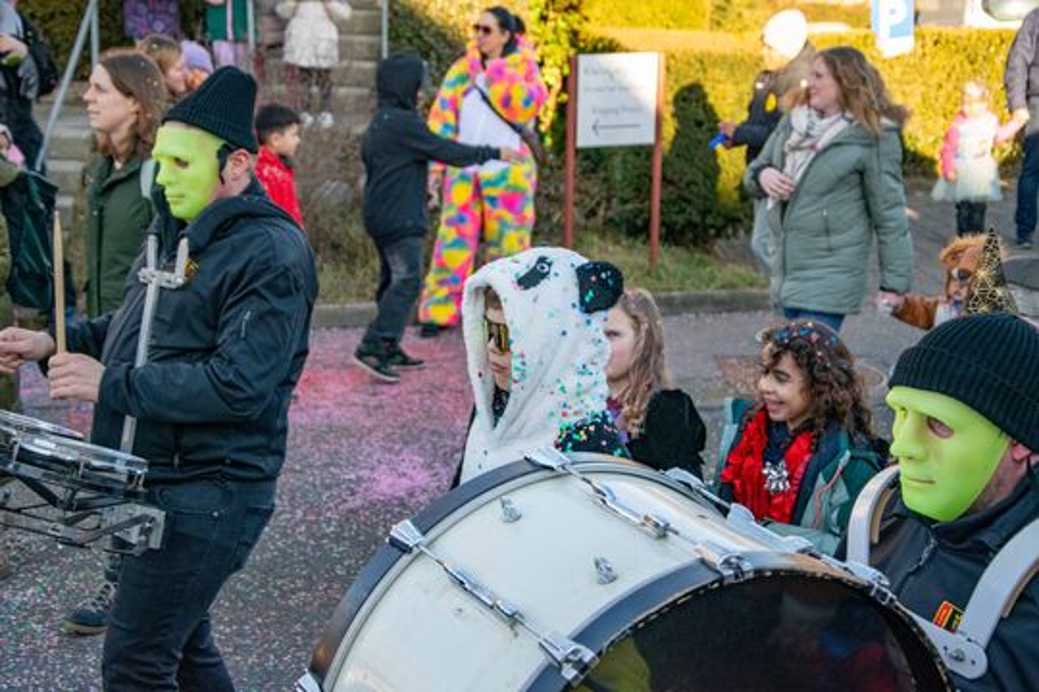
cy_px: 346
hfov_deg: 29.9
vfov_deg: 20.2
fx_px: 1948
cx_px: 520
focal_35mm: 68
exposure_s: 1/800
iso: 800
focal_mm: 45
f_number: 4.8
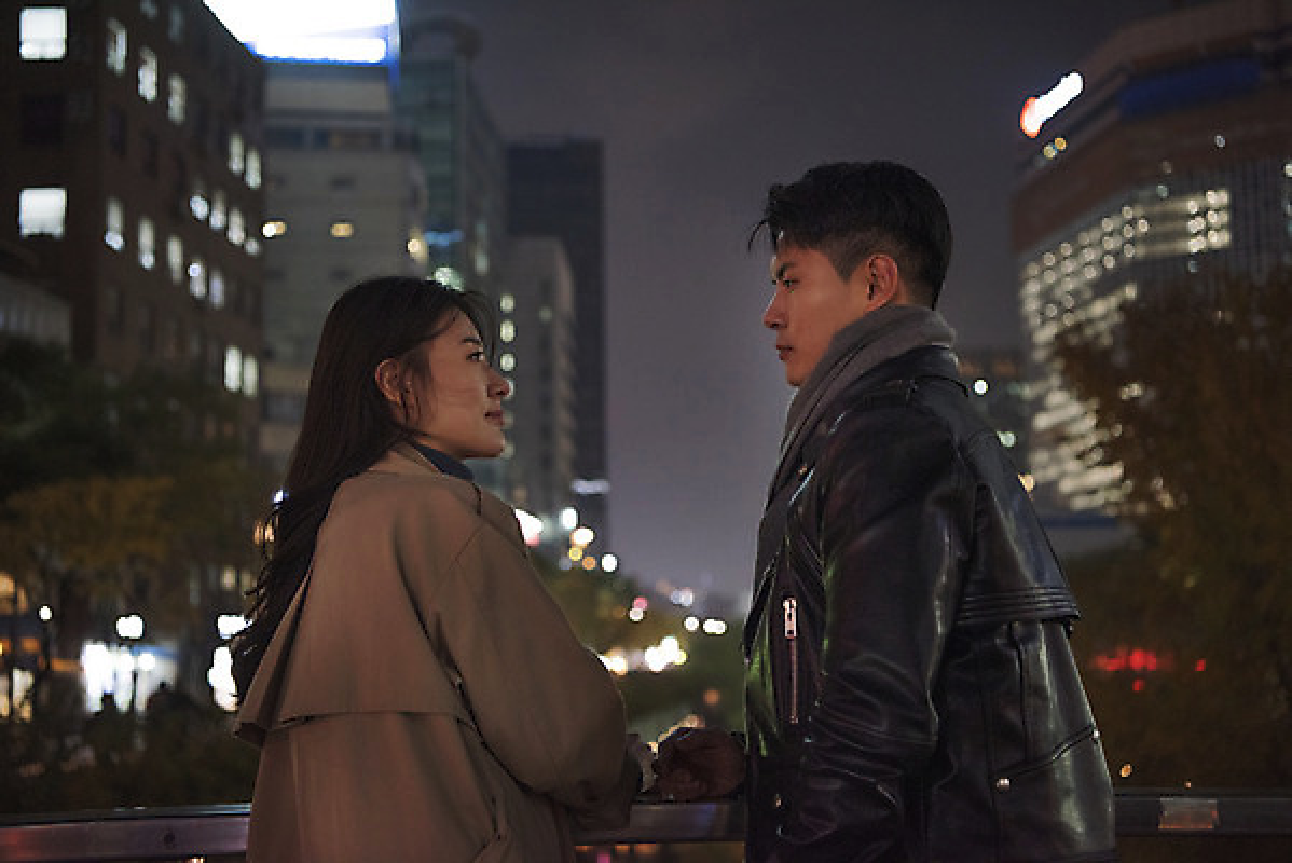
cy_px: 432
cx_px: 646
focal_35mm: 48
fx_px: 1723
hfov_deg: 41.1
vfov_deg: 28.1
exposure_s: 1/50
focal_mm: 48
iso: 1600
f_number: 3.2
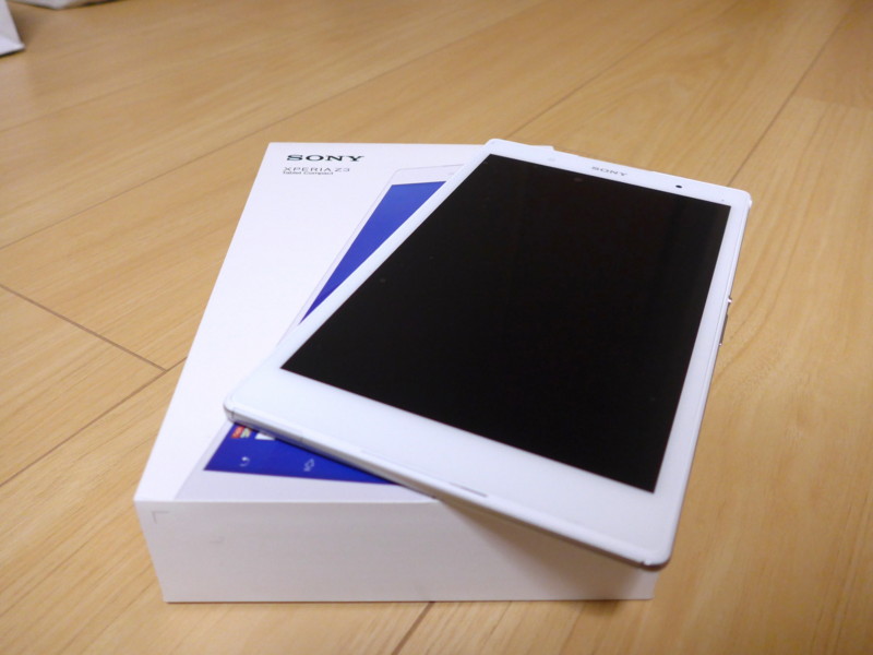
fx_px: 731
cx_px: 436
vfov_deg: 48.2
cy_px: 328
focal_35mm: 29
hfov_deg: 61.7
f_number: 2
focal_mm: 6
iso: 400
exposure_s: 1/40
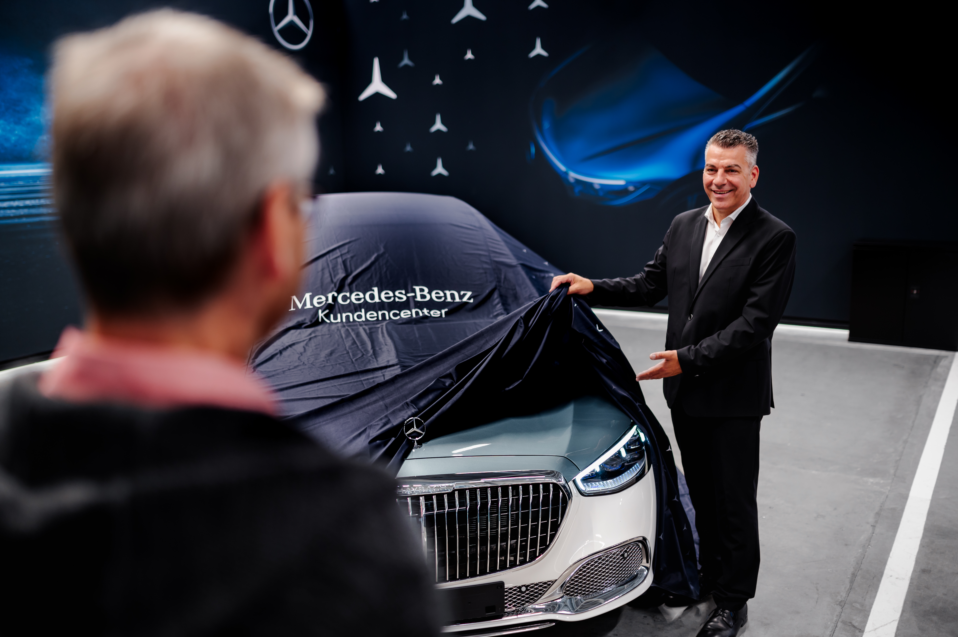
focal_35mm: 35
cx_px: 479
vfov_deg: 37.8
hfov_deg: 54.5
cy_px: 318
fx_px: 931
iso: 360
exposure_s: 1/100
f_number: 1.8
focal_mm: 35
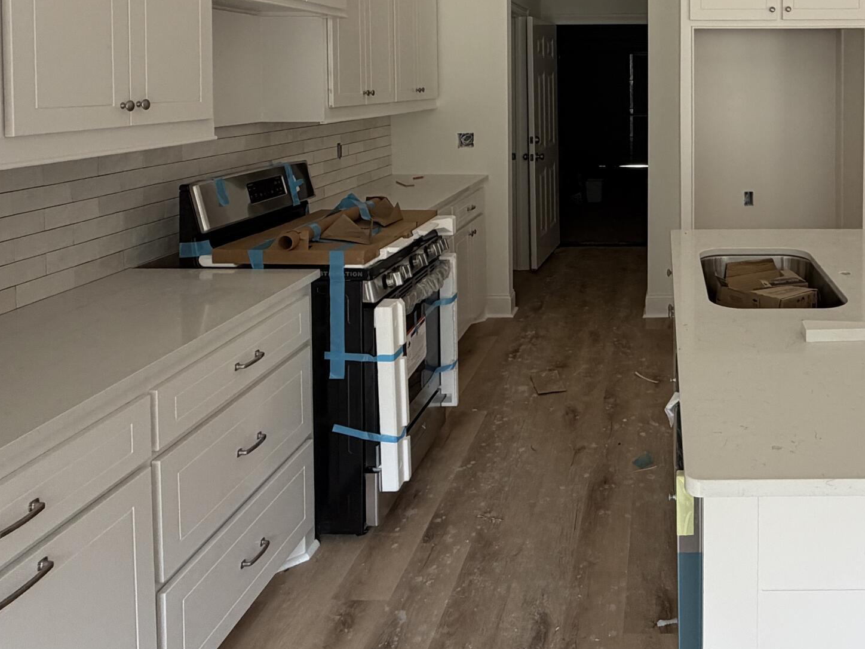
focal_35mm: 29
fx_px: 725
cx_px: 672
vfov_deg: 45.1
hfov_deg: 57.8
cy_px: 105
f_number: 2.2
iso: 200
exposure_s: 1/121
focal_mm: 2.22
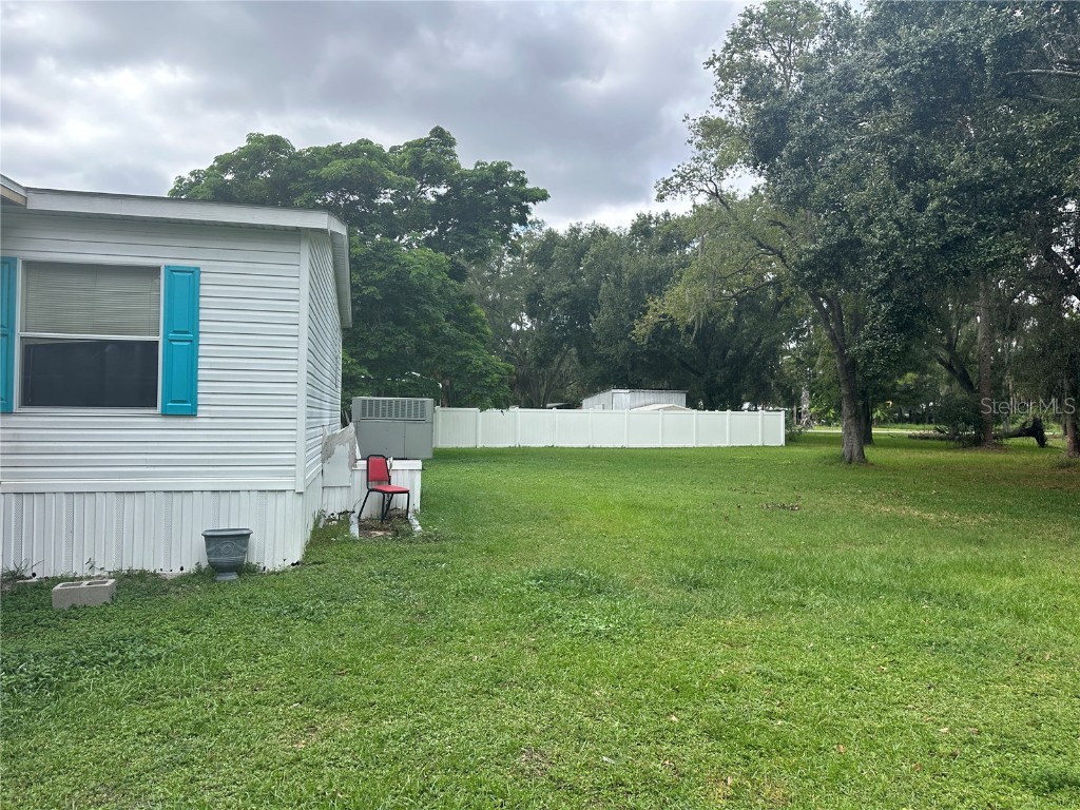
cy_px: 405
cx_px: 540
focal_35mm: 24
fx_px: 749
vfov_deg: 56.8
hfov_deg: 71.6
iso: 80
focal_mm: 6.86
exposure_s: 1/1812
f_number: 1.78
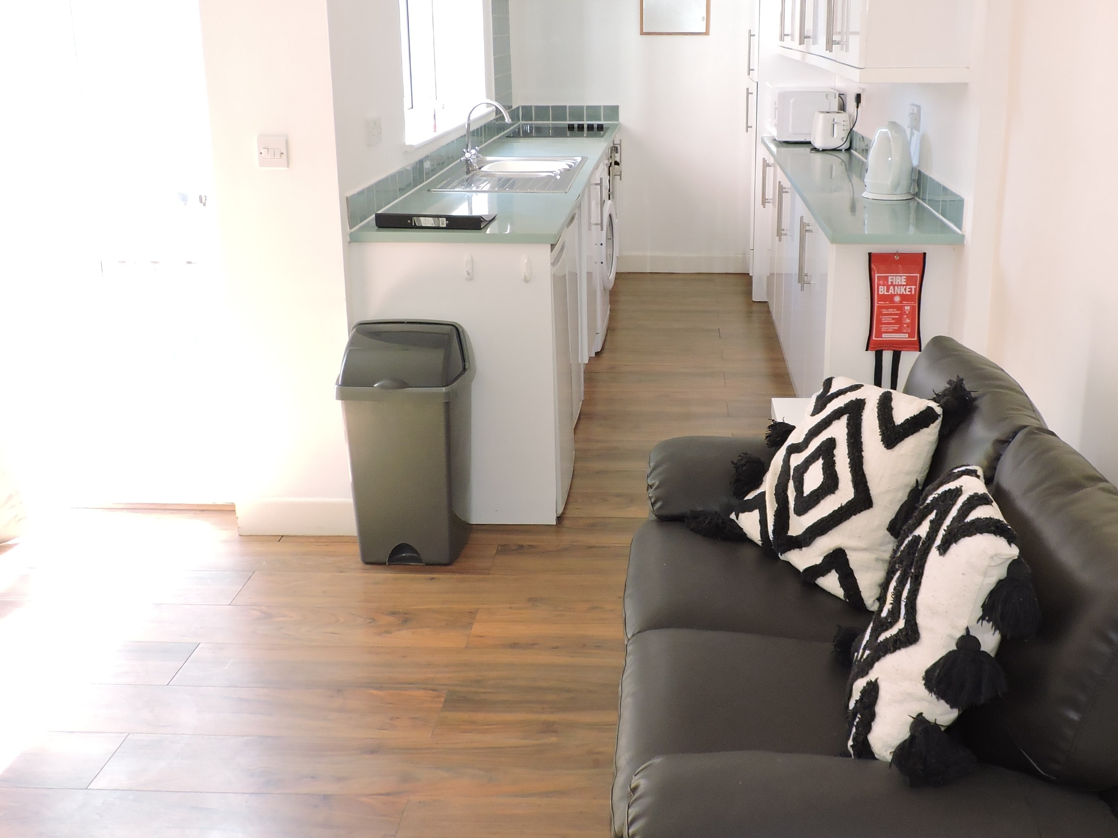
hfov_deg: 52.4
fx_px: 1130
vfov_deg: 40.5
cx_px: 649
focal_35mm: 35
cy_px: 322
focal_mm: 4.3
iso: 280
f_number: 3
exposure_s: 1/40
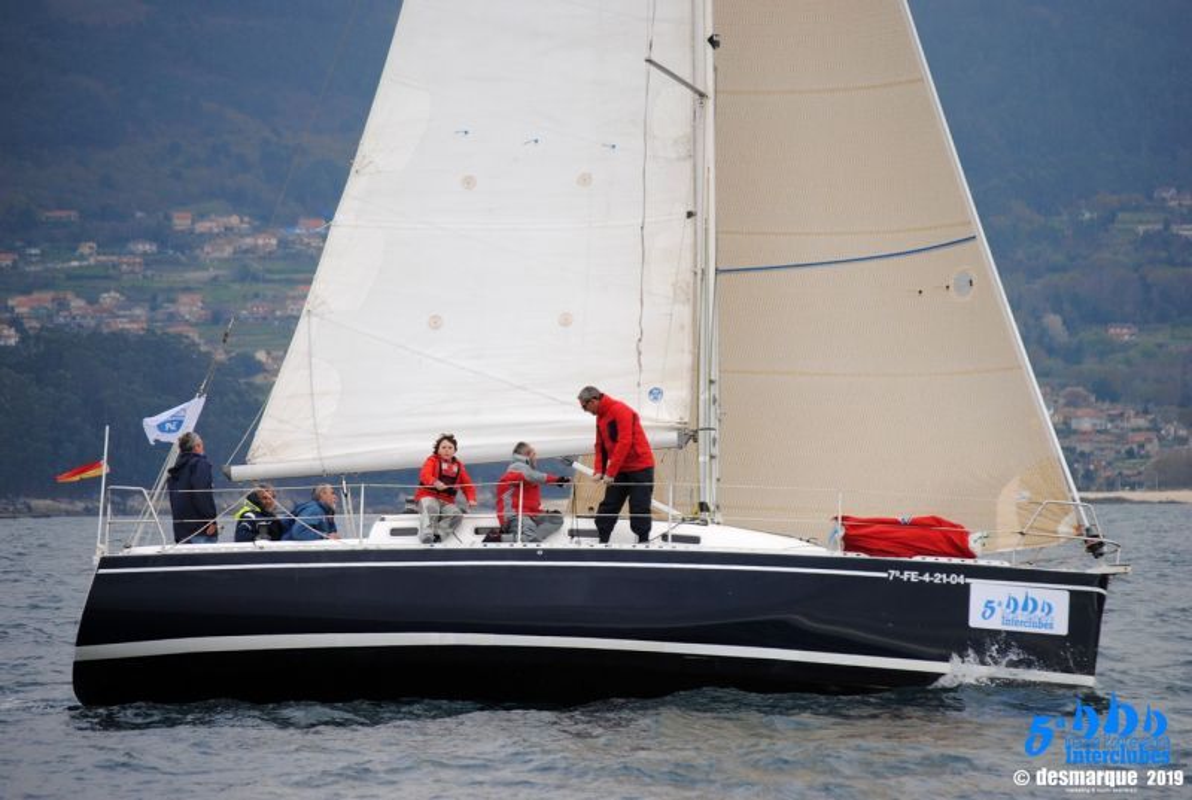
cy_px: 400
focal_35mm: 183
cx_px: 596
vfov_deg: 7.5
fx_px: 6072
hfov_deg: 11.2
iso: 200
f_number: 5
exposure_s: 1/400
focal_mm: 122
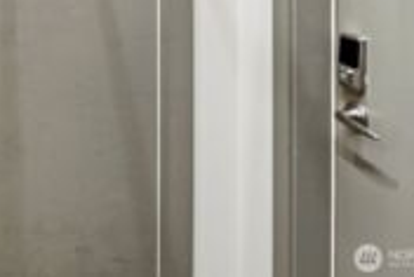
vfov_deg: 33.5
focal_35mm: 34
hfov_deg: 48.0
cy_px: -34
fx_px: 392
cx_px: 19
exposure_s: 1.3
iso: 250
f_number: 8
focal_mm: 10
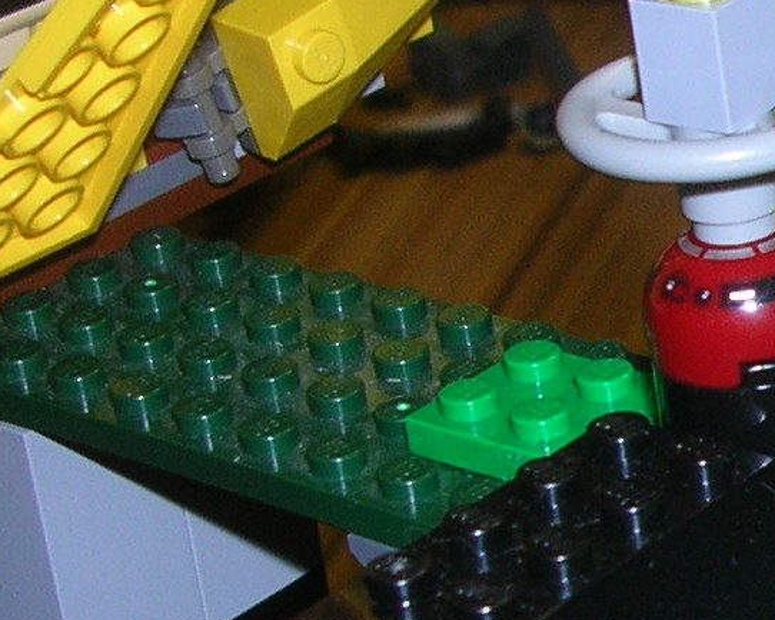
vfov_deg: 10.7
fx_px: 3304
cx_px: 1188
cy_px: 410
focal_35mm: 144
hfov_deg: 12.7
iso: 50
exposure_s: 1/60.1
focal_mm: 5.8
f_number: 2.8
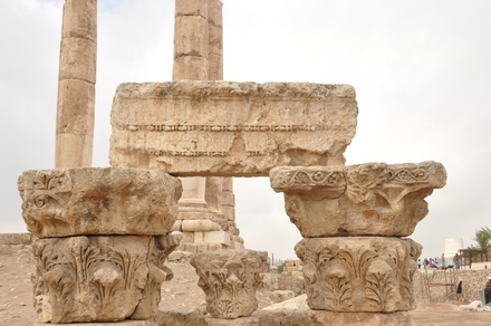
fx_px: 633
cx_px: 246
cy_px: 163
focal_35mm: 46
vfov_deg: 28.9
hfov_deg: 42.4
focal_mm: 31
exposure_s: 1/320
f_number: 9
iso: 200
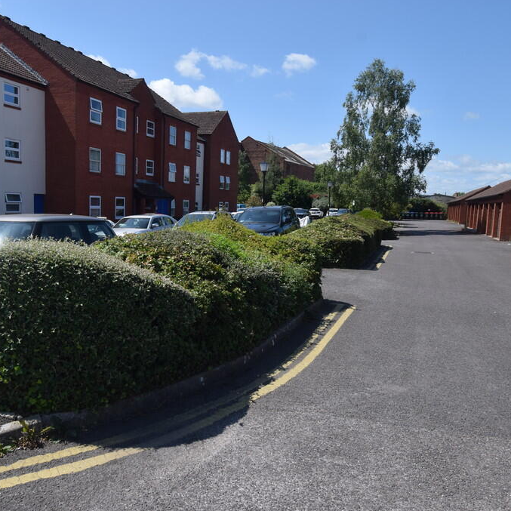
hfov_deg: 58.8
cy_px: 255
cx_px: 219
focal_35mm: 27
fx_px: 451
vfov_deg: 59.1
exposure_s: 1/400
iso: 200
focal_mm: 14
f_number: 10
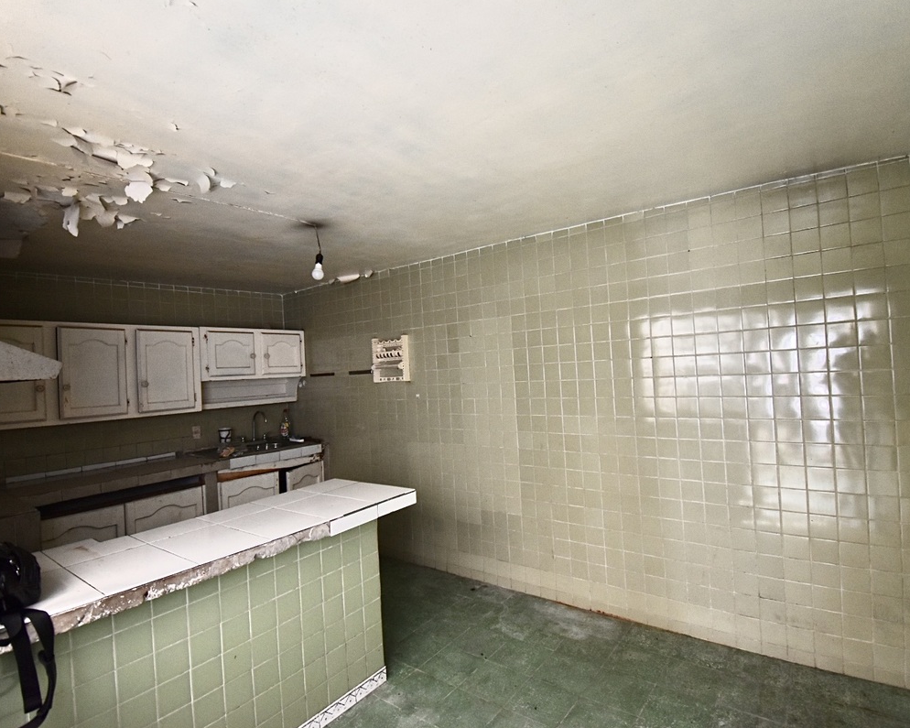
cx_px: 453
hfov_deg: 89.6
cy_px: 364
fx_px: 458
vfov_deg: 77.0
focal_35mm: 17
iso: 800
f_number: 4.5
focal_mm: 10
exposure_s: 1/30
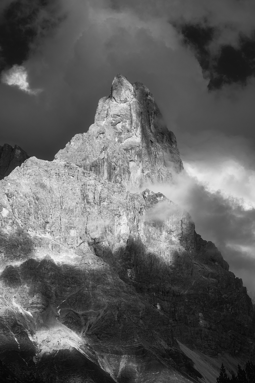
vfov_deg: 24.5
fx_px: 882
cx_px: 128
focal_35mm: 83
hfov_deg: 16.5
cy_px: 192
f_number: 11
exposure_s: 1/210
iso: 160
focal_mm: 55
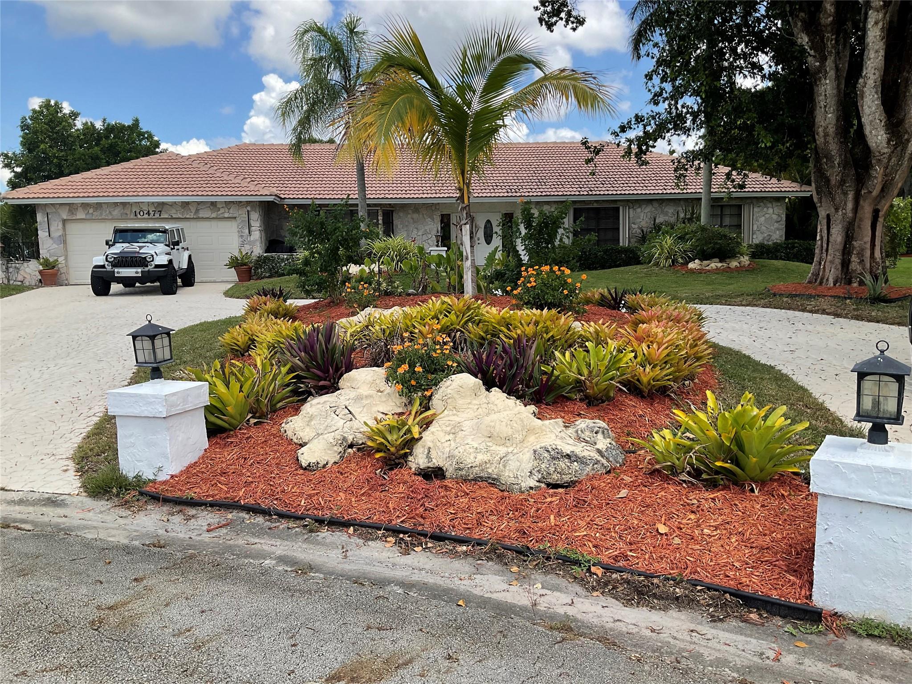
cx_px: 456
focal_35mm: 29
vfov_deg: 48.2
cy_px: 342
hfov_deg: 61.7
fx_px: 764
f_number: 1.8
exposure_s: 1/978
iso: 16
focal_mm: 3
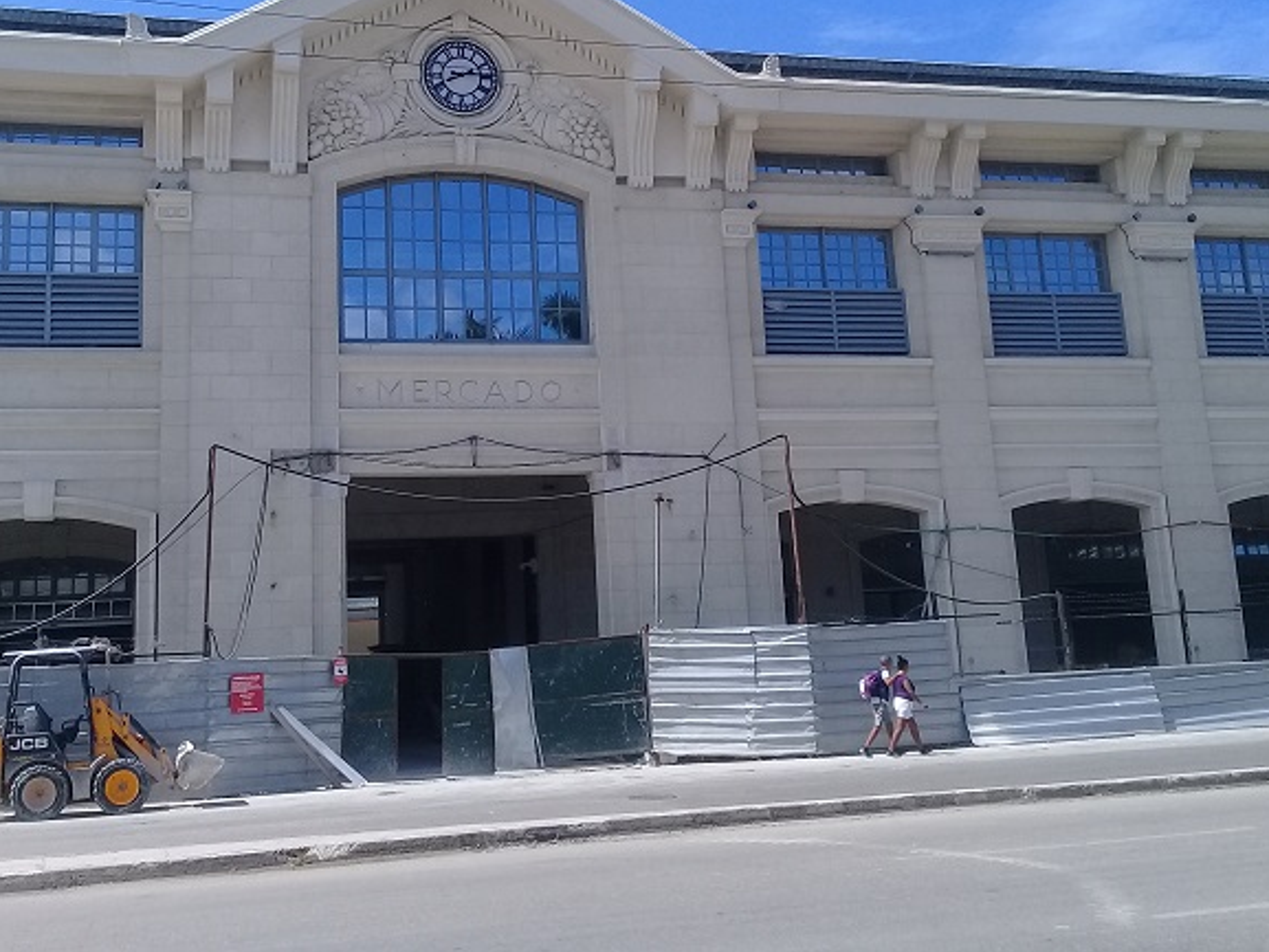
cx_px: 559
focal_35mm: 43
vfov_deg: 33.2
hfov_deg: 43.8
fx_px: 1577
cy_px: 299
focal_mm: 3.3
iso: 50
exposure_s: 1/1391
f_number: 2.2
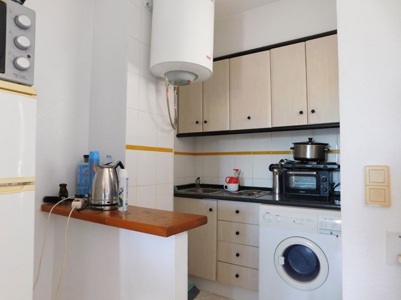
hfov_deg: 74.0
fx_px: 266
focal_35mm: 23
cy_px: 150
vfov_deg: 58.8
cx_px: 200
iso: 220
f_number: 3
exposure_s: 1/30
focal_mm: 4
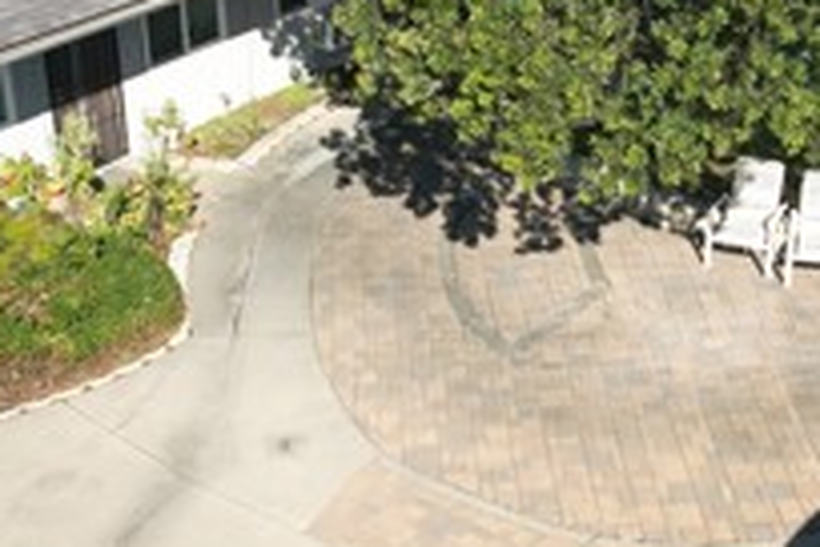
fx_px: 1572
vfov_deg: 19.7
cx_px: 515
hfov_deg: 29.1
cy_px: 300
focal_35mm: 69
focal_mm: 8.38
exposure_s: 1/1250
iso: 100
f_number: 2.8
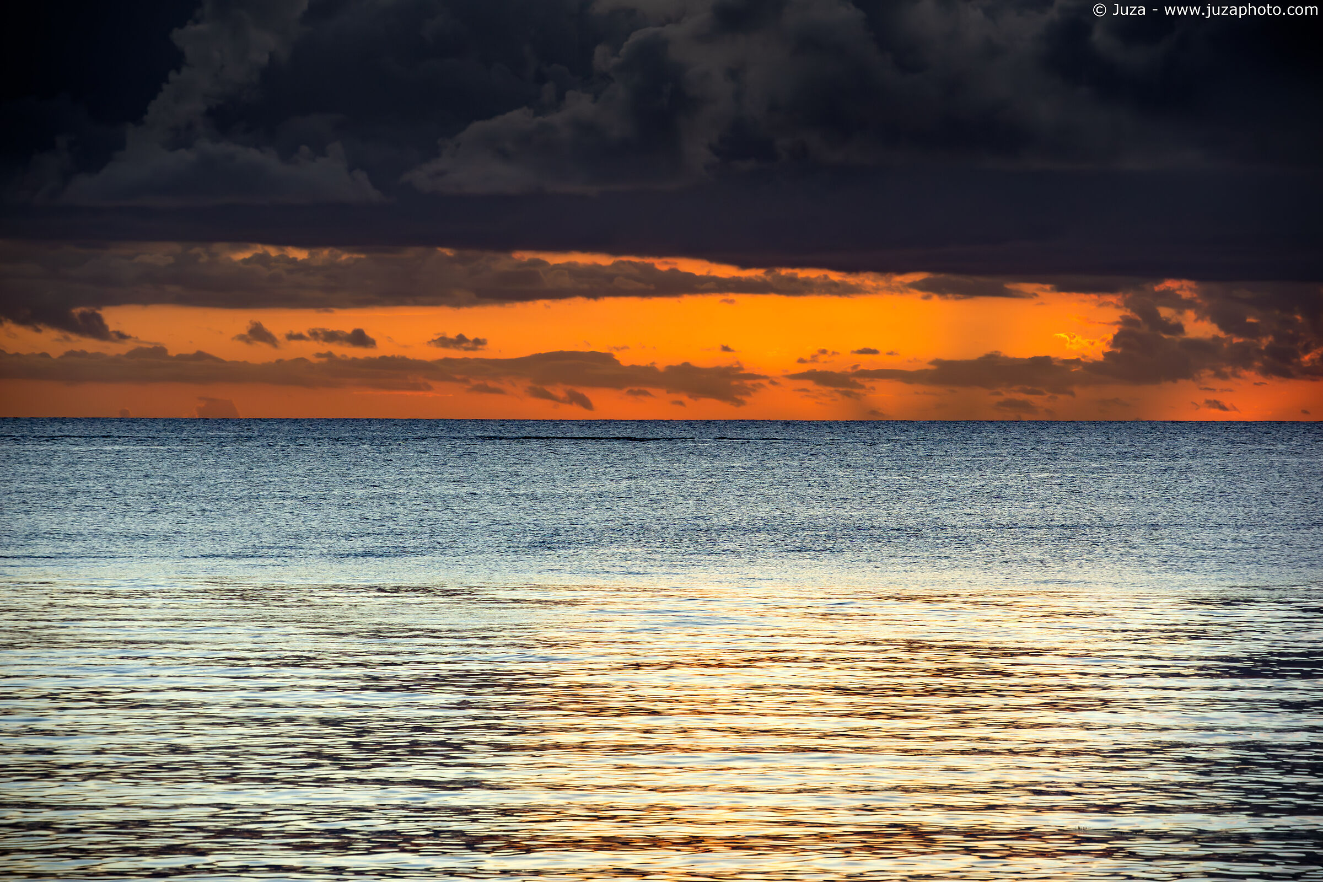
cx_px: 662
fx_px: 8064
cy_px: 441
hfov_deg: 9.4
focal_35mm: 219
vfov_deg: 6.3
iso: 400
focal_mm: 146.3
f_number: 8
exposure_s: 1/250
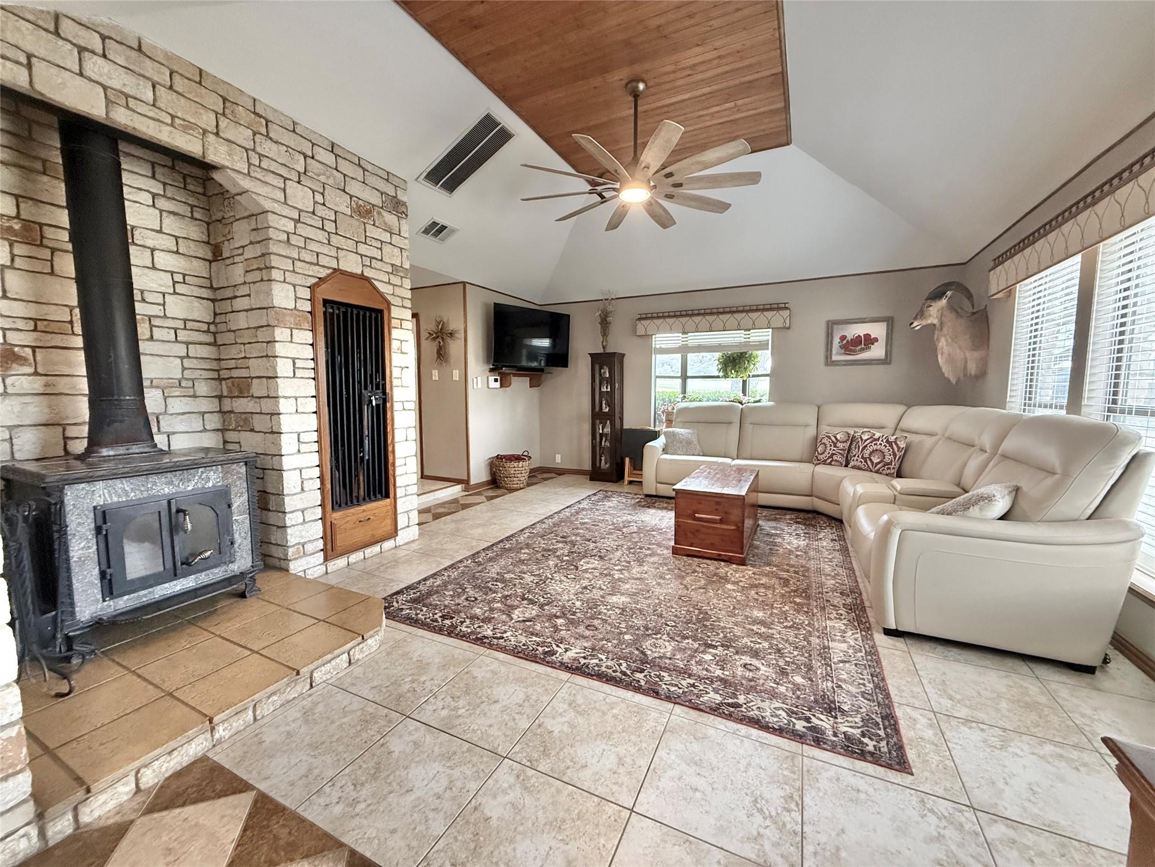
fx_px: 467
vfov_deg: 85.7
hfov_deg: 102.1
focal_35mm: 14
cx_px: 578
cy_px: 434
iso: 640
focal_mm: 2.22
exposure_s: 1/120
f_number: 2.2
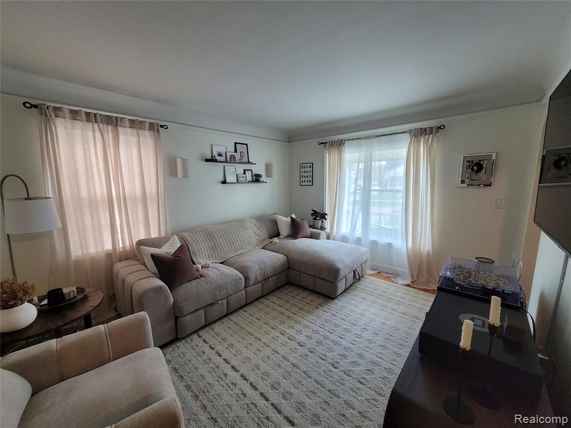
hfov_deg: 106.2
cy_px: 214
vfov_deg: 89.9
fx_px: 214
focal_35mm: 13
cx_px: 286
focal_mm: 1.74
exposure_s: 1/60
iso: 250
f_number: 2.2
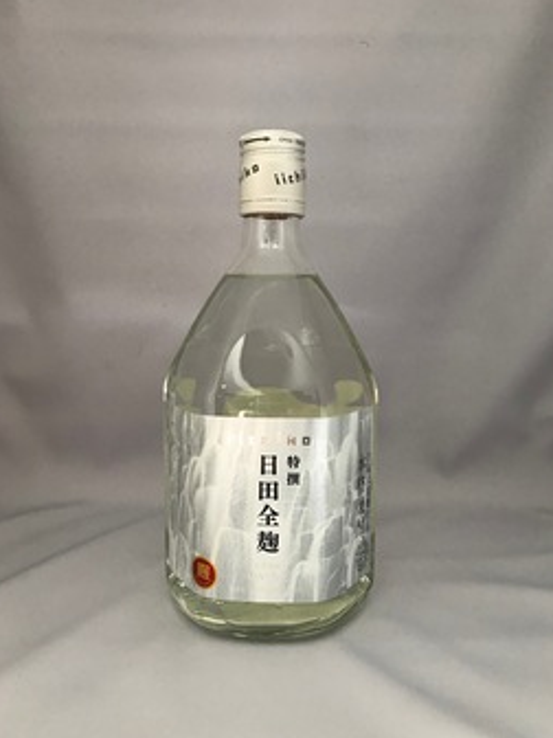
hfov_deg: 46.8
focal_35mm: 30
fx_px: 639
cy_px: 378
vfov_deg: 60.0
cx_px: 276
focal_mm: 3.99
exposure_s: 1/20
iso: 40
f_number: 1.8
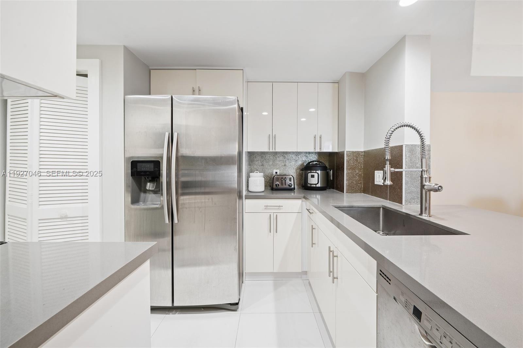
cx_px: 262
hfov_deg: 104.3
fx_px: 203
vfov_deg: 81.1
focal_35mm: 14
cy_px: 174
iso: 200
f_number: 8
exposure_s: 1/1.25
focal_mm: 14
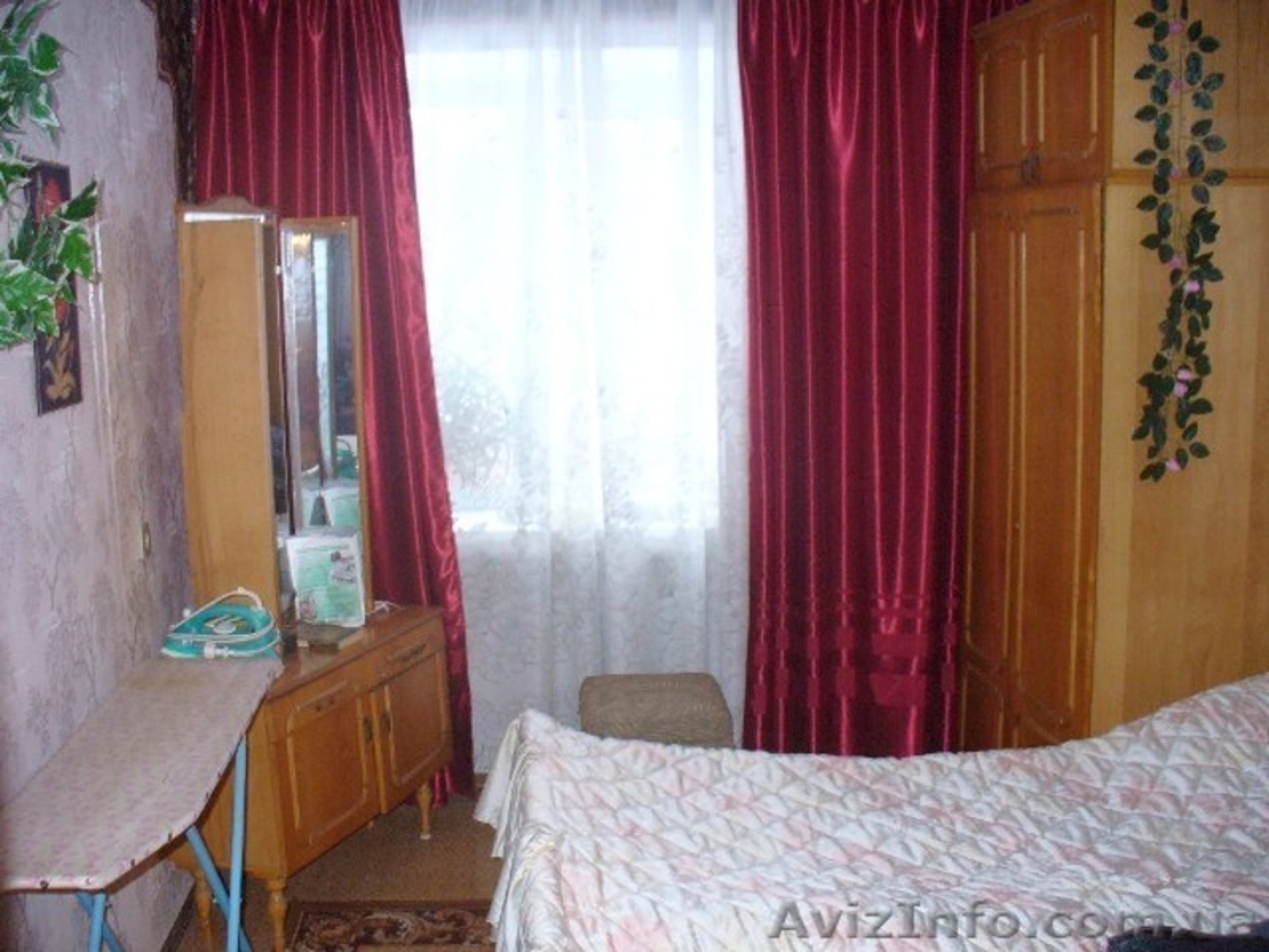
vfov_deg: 38.7
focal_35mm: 37
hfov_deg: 50.1
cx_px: 634
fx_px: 1356
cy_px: 476
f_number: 2.8
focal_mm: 6.1
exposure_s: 1/8
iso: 200
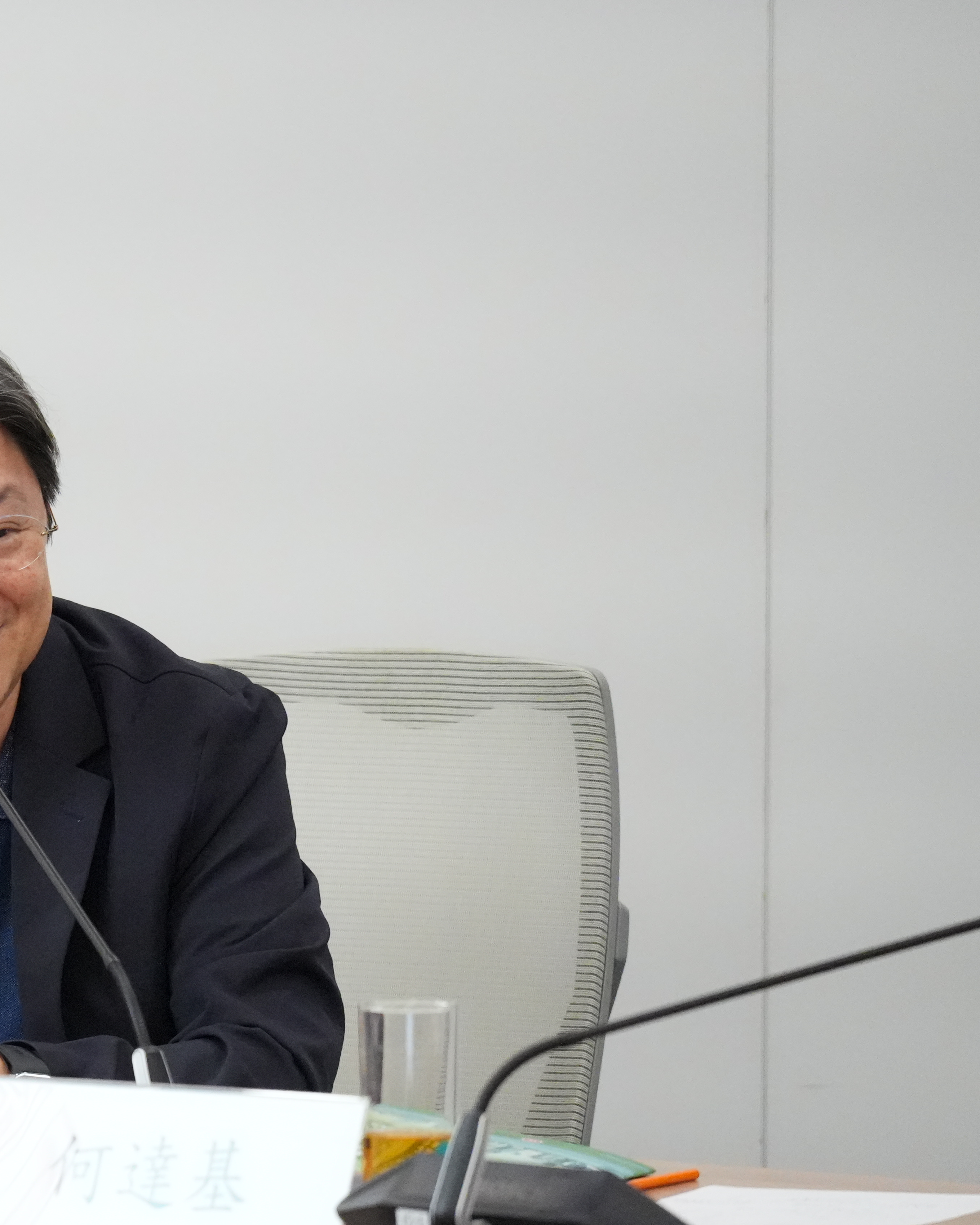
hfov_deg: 4.0
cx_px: -247
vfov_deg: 5.0
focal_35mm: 387
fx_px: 14031
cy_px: 757
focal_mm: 200
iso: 10000
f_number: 4
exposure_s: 1/320
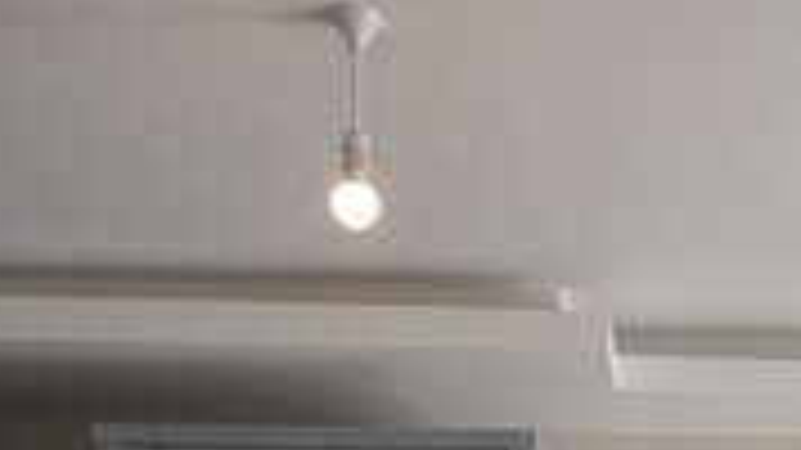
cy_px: 783
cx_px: 803
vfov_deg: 15.1
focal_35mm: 70
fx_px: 1489
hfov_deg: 28.3
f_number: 5.6
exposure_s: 1/60
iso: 140
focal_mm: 11
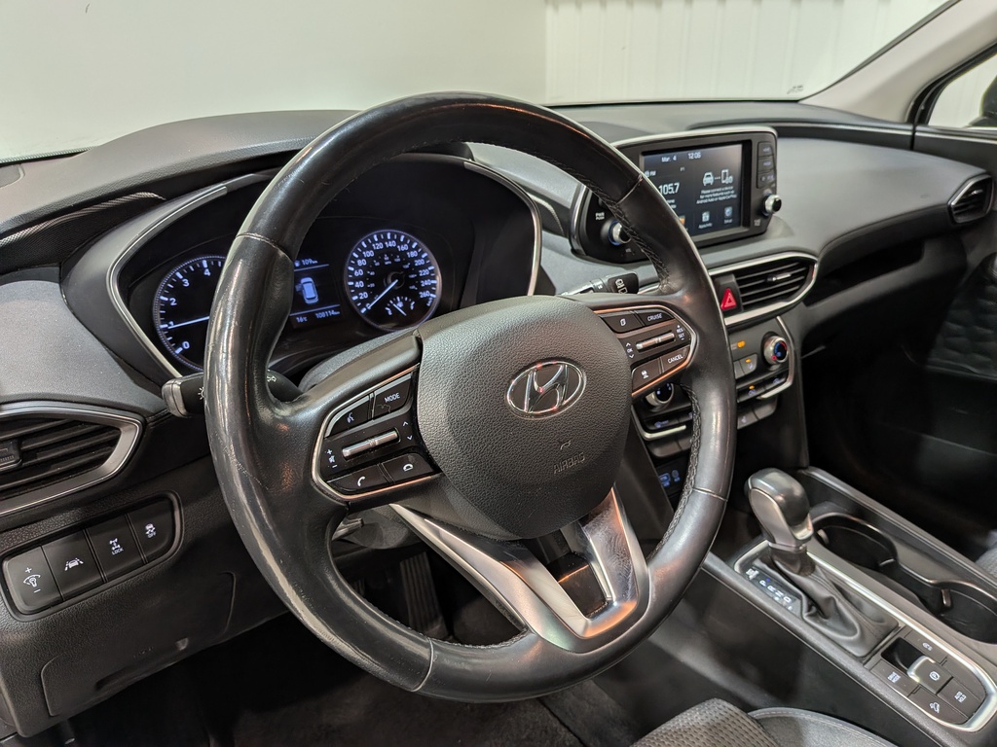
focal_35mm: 24
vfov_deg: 56.8
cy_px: 374
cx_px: 498
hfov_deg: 71.6
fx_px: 691
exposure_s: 1/103
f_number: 1.7
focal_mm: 4.53
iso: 27
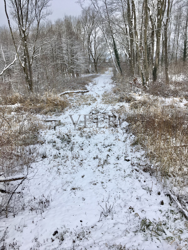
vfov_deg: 61.7
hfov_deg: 48.2
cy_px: 125
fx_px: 210
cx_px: 94
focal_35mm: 29
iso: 25
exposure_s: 1/596
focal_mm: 4.15
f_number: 2.2
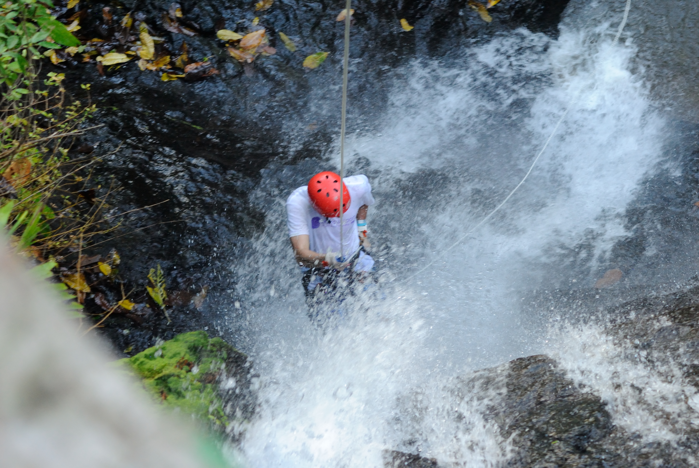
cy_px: 234
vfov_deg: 10.2
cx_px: 350
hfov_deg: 15.2
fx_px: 2624
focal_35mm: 135
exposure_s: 1/100
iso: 800
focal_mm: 90
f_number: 5.6
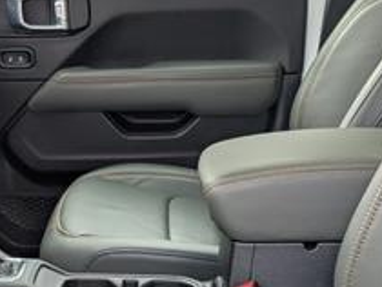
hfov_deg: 26.6
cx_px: 186
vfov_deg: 18.4
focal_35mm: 73
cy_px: 403
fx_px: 807
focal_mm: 6.9
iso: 35
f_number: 1.68
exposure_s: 1/196
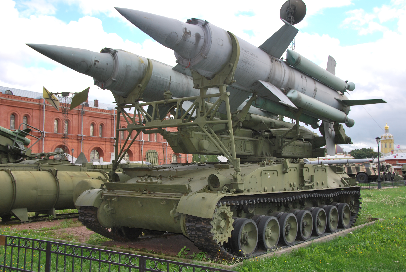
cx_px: 203
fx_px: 440
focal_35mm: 39
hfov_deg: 49.5
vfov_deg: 34.3
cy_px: 136
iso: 100
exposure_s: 1/125
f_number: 5.6
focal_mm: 26
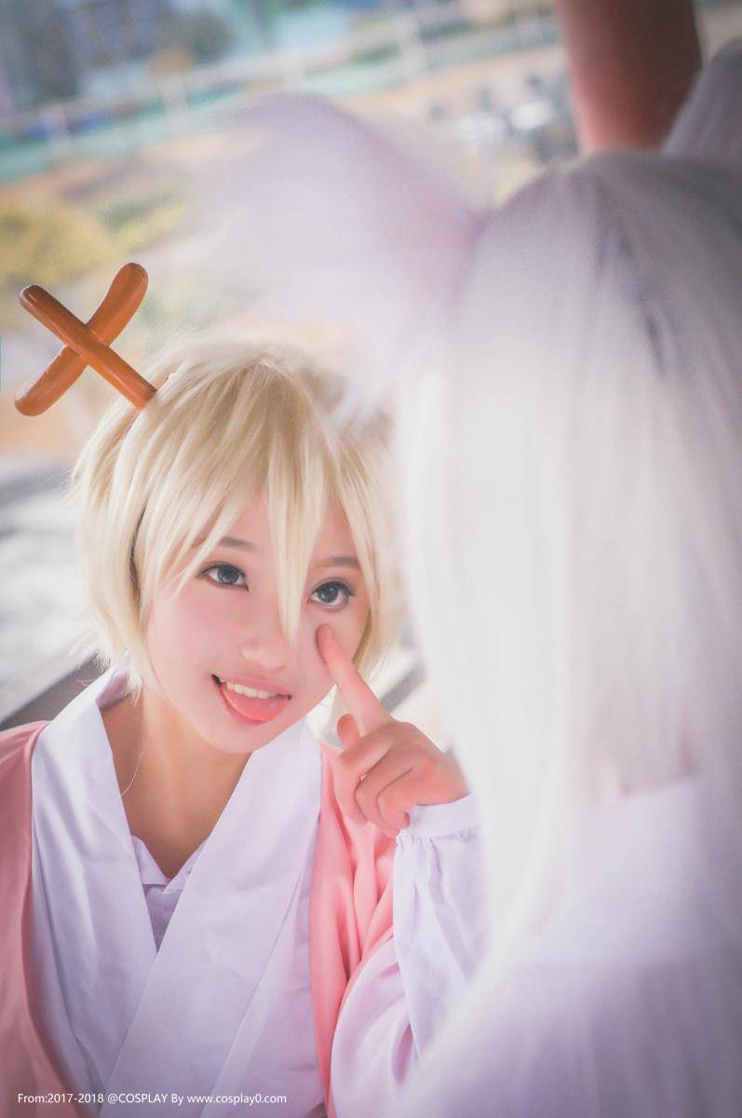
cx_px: 371
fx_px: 2325
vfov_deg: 27.0
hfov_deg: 18.1
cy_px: 559
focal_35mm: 75
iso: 2500
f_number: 3.2
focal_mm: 50
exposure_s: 1/200
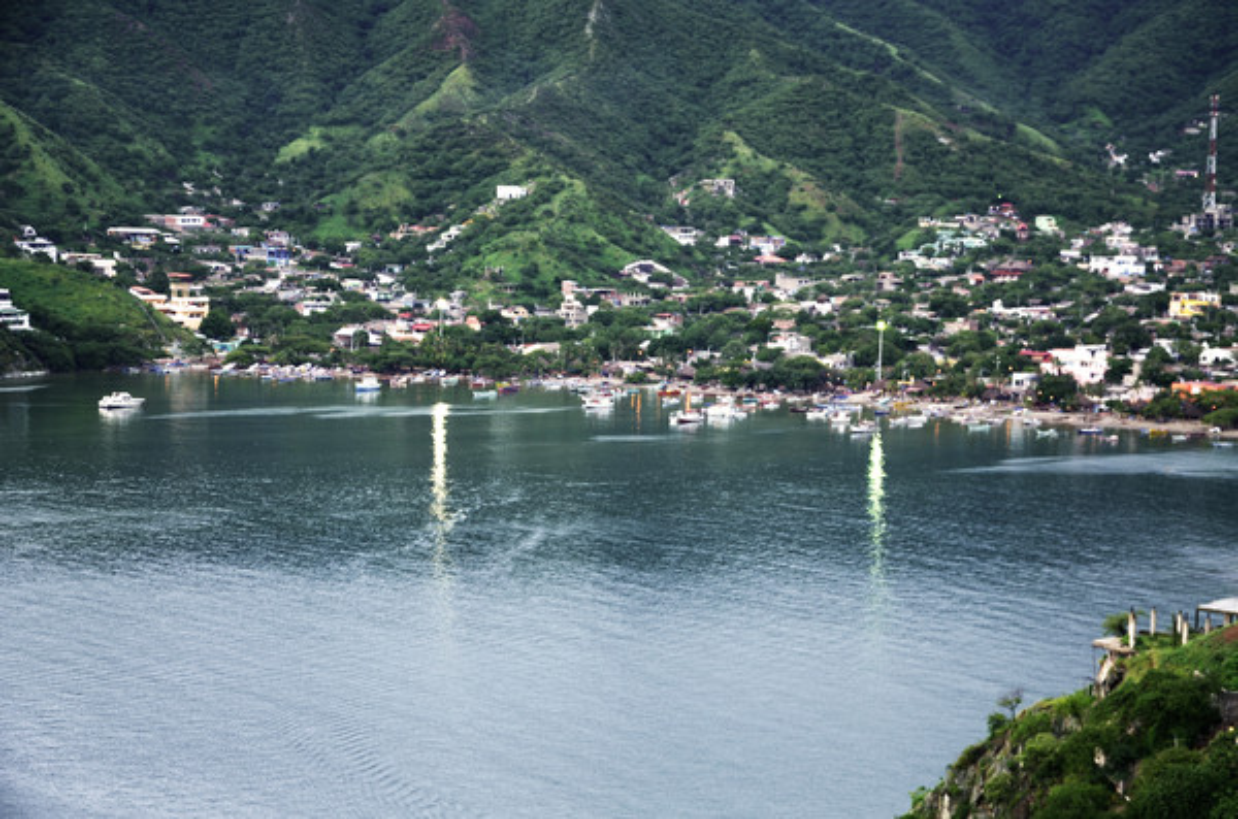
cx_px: 619
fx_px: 2676
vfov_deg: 17.4
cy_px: 410
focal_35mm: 78
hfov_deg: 26.0
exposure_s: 1/13
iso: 100
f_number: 5
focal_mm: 52
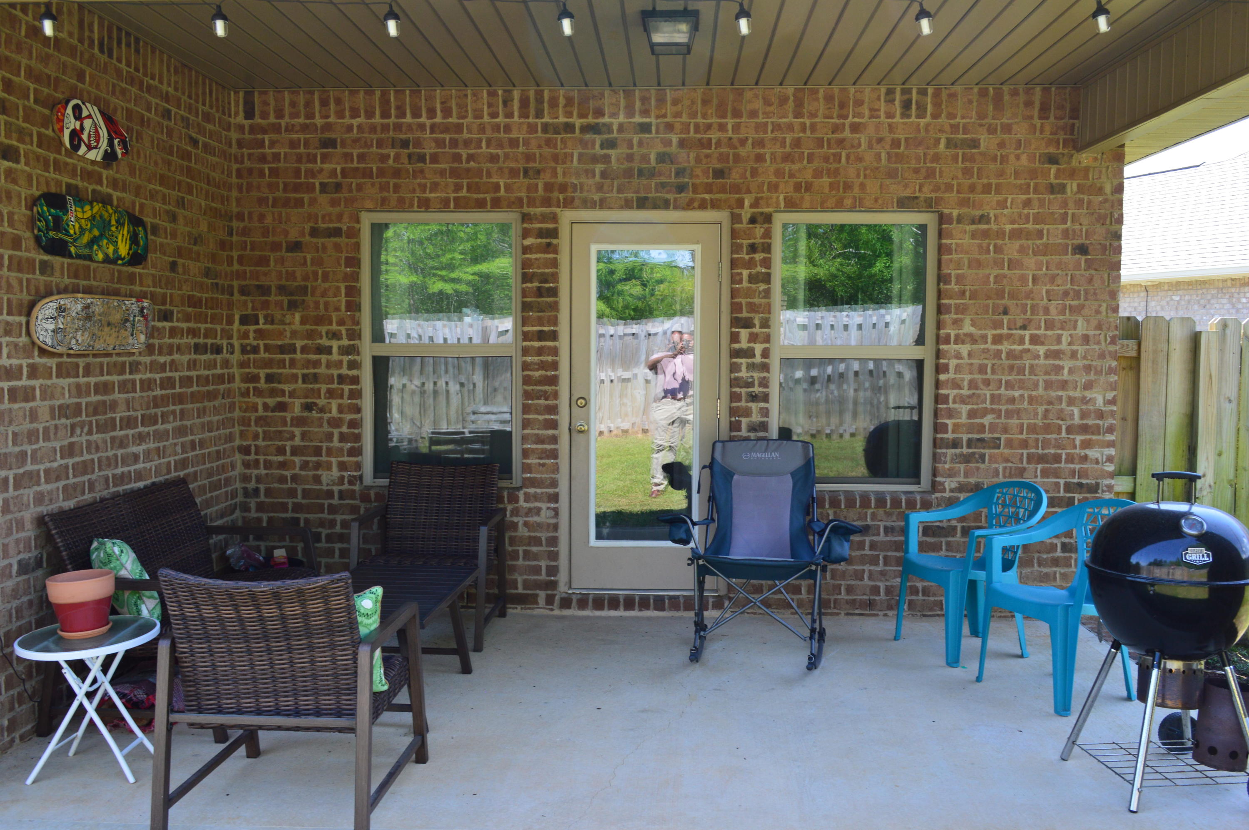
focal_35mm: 33
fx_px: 1144
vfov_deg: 39.9
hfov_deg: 57.3
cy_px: 415
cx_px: 624
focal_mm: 22
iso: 400
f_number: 9
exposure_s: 1/100
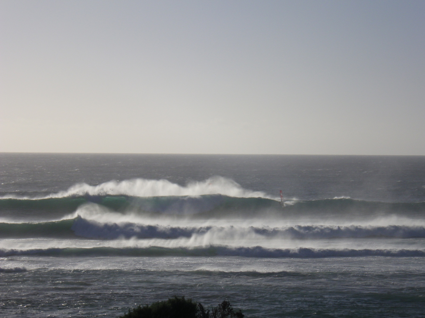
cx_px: 212
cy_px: 159
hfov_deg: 14.1
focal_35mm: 140
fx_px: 1719
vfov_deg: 10.6
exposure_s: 1/1250
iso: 80
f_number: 6.6
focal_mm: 25
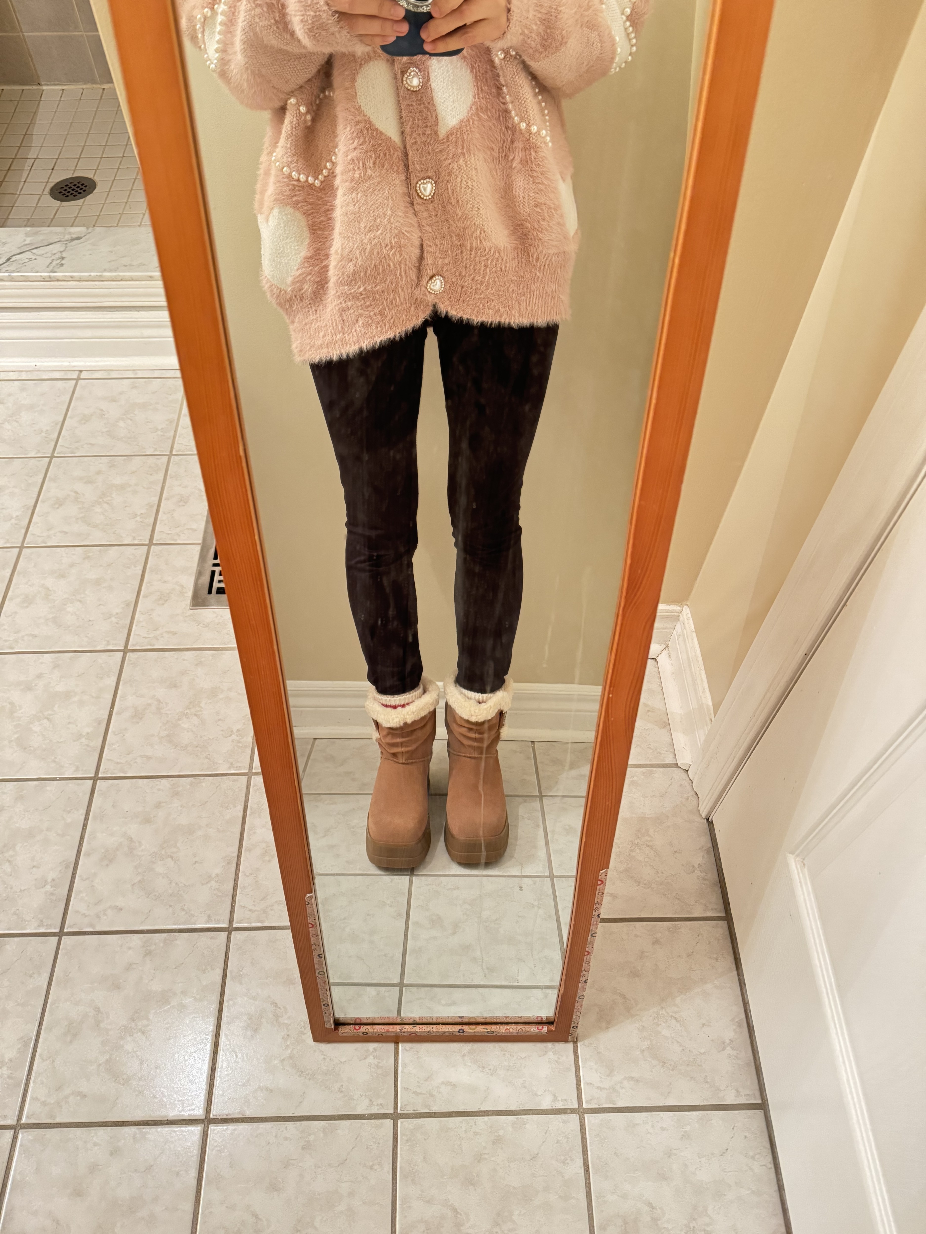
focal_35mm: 24
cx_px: 463
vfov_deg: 71.6
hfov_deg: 56.8
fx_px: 856
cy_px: 617
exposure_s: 1/40
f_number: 1.78
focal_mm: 6.76
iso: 800
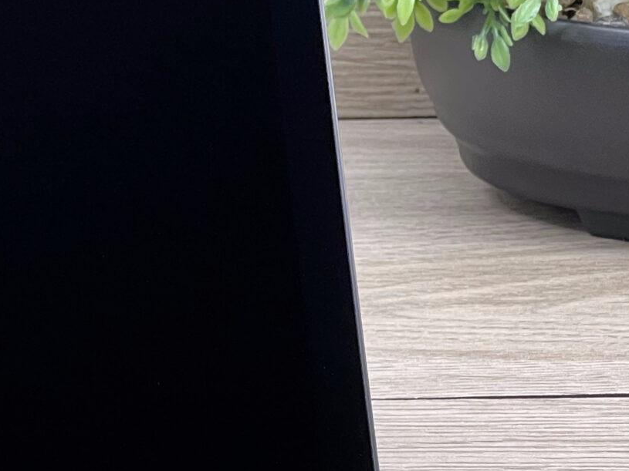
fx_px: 4397
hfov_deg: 8.1
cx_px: -151
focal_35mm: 242
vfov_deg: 6.1
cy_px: 91
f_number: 2.8
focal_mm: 9
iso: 160
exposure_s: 1/100
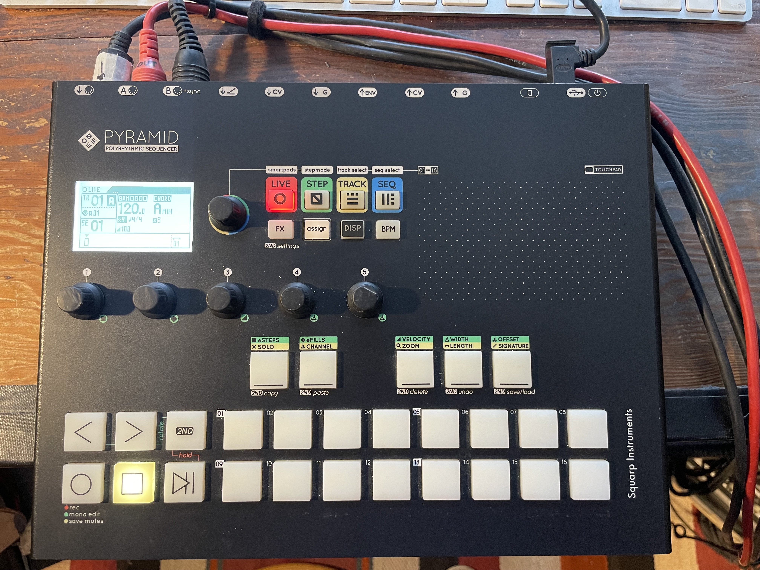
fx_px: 571
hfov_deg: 67.3
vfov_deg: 53.1
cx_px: 380
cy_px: 285
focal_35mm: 26
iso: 500
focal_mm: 4.2
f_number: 1.6
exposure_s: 1/50
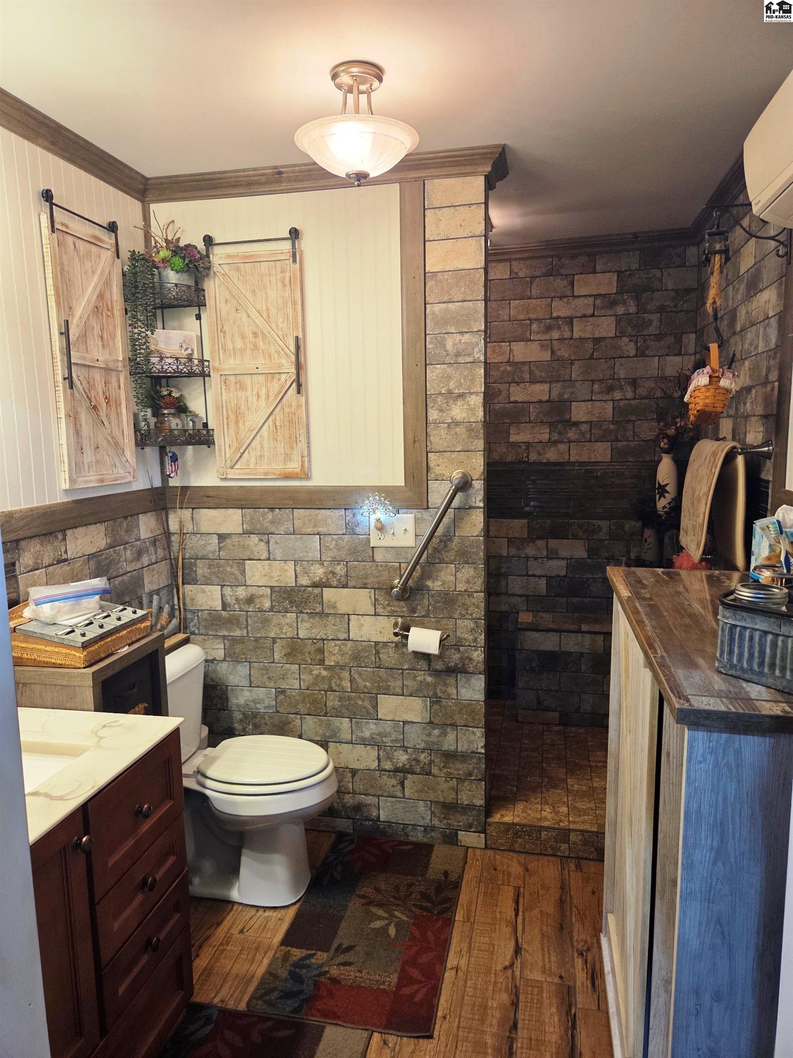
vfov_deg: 73.9
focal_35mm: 23
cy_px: 529
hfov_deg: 58.9
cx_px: 396
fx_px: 703
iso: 250
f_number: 1.8
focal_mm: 5.4
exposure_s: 1/120
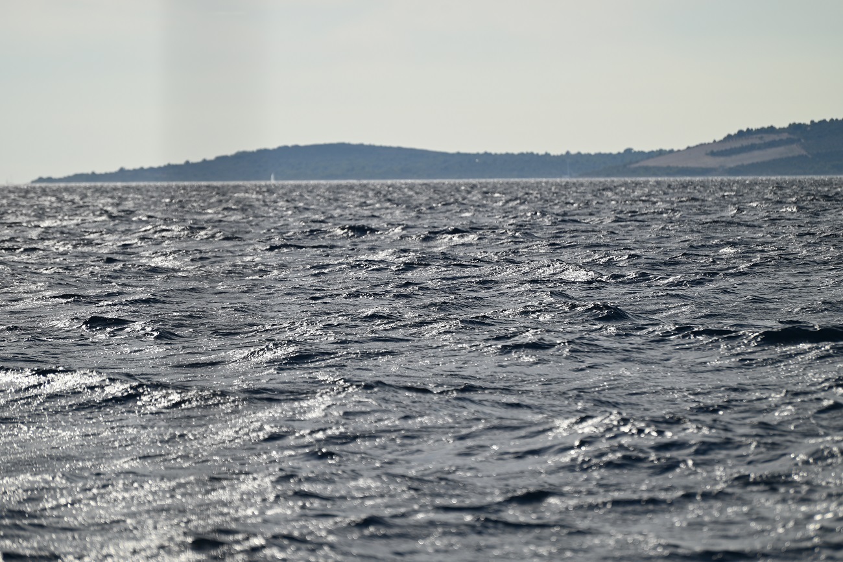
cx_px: 422
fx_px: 6323
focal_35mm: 270
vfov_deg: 5.1
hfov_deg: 7.6
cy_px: 281
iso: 110
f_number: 5.6
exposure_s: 1/1000
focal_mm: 270
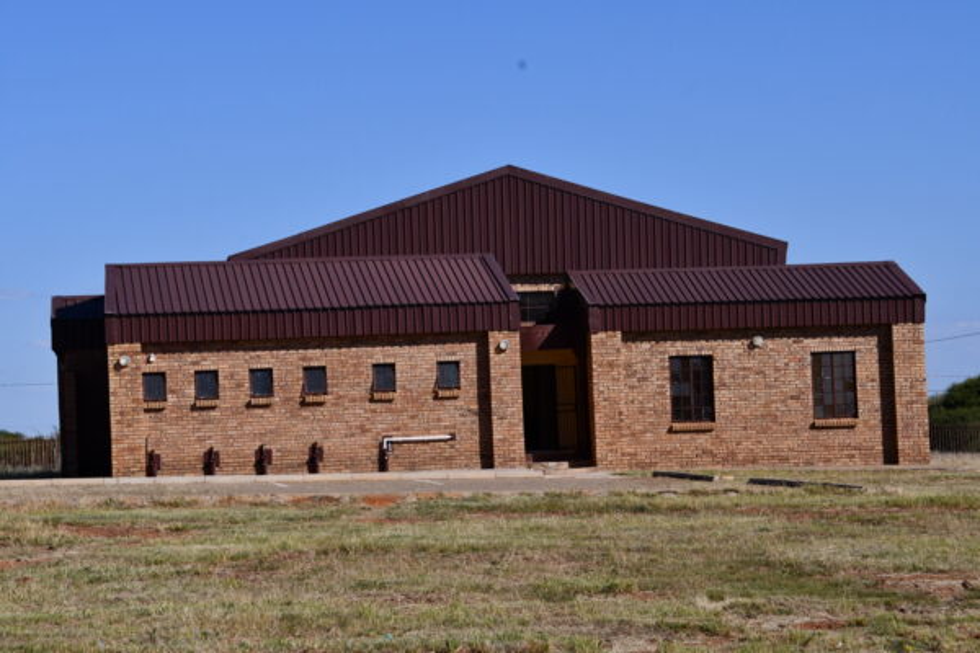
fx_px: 3511
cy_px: 326
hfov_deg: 15.9
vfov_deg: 10.6
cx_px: 490
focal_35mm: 129
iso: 800
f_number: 13
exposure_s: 1/2500
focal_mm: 86
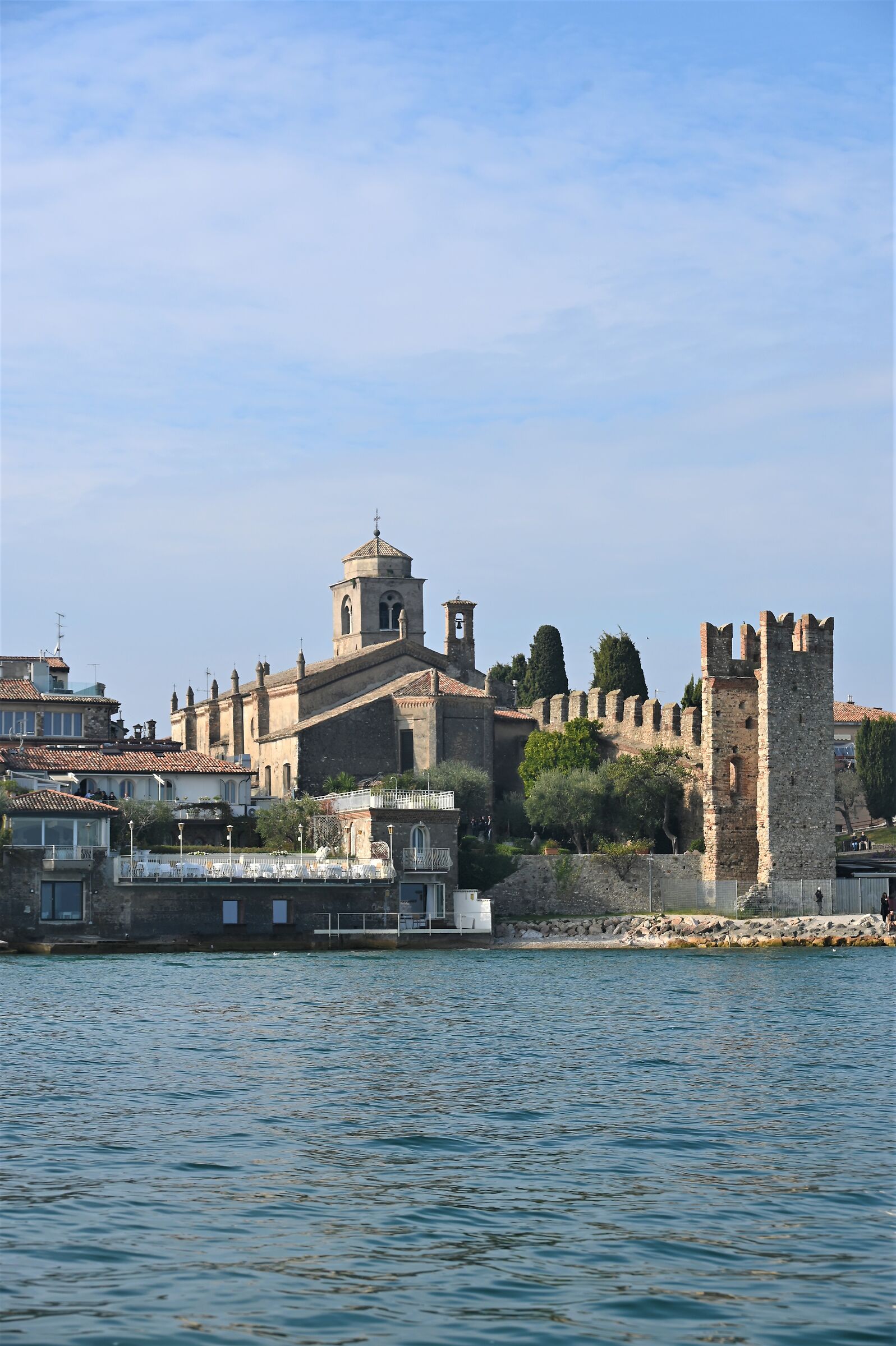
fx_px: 2803
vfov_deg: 27.0
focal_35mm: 75
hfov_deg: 18.2
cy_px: 673
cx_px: 448
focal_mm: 75
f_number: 8
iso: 100
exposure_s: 1/400
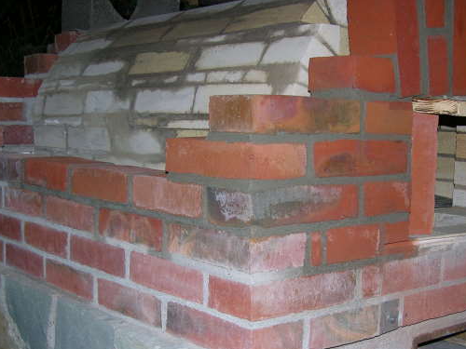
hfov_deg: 34.2
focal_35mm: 56
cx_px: 285
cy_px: 233
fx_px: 754
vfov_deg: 26.0
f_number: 2.8
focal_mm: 8.9
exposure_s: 1/60.1
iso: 100
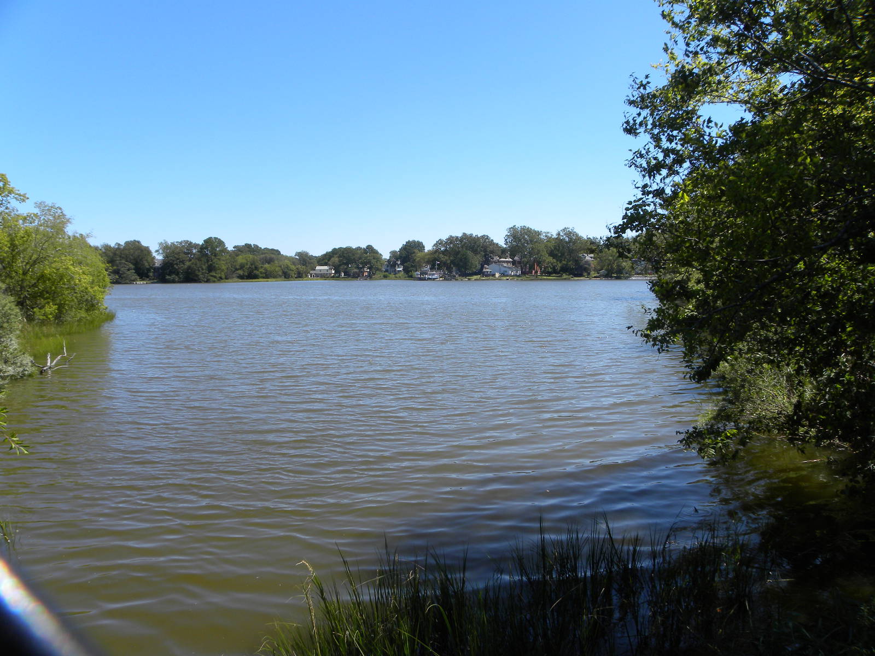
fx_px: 657
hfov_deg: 67.3
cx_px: 438
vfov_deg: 53.1
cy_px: 328
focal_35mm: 26
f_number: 5.6
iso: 64
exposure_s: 1/226
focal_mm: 4.6
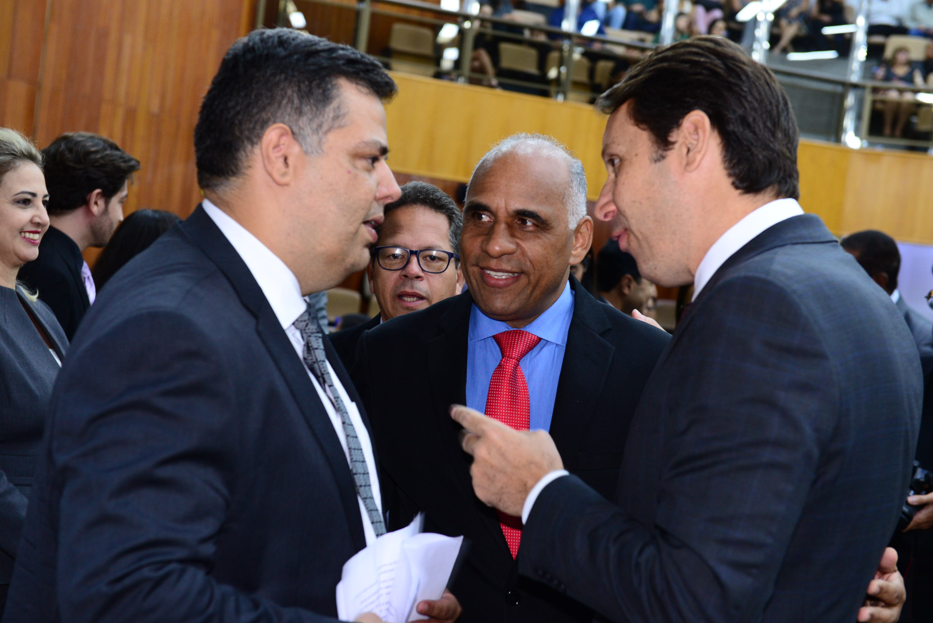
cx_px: 466
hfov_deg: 34.5
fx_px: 1504
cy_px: 312
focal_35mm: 58
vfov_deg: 23.4
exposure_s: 1/60
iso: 1600
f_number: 4.5
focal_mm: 58
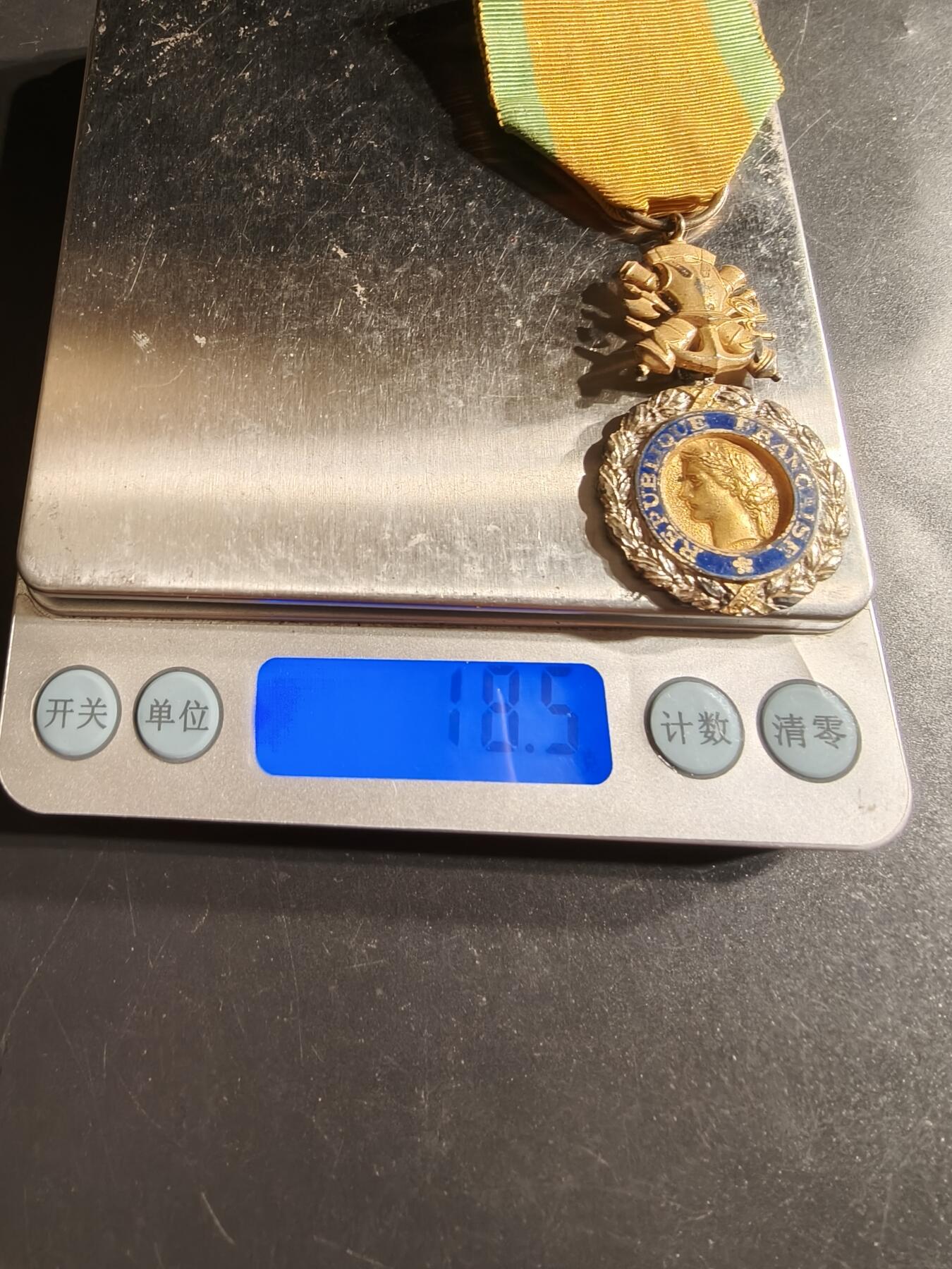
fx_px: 843
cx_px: 476
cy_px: 634
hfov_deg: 58.9
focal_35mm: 23
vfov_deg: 73.9
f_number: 2
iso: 160
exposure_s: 1/58.5
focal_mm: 2.32
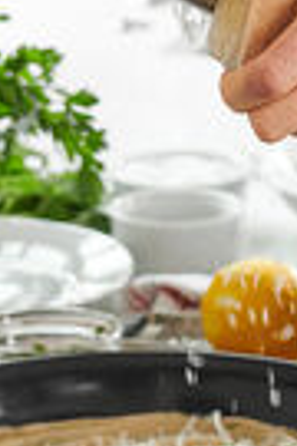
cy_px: -215
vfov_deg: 6.8
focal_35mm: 297
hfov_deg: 4.6
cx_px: 454
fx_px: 3675
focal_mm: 50
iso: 800
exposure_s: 1/250
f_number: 4
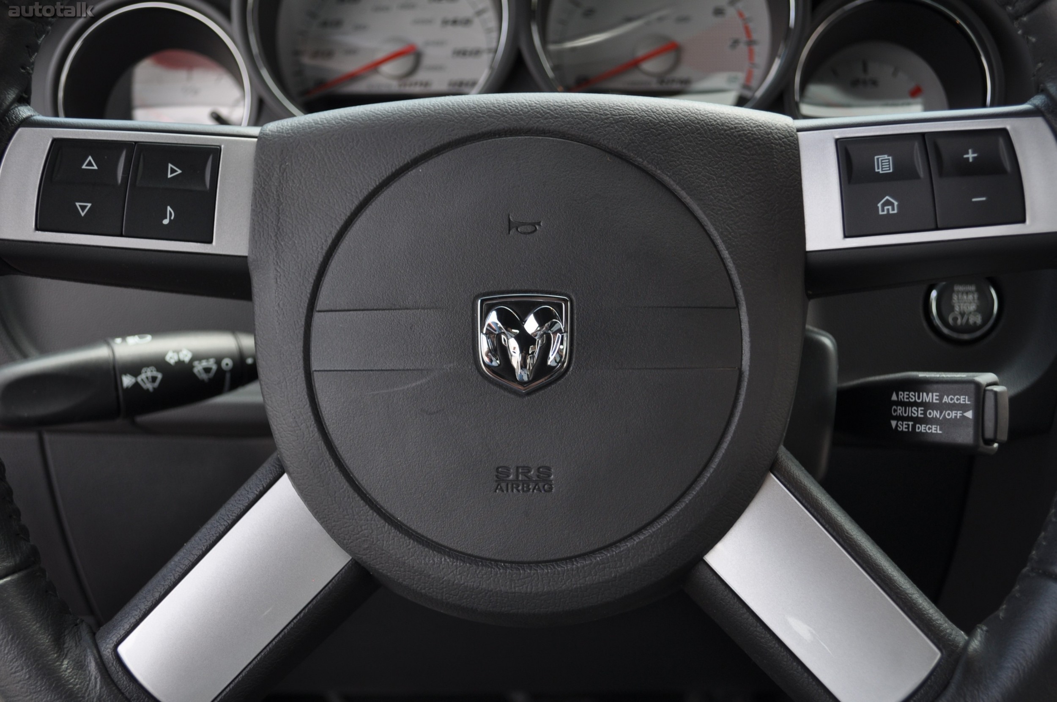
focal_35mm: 45
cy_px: 351
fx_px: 1320
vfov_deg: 29.8
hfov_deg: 43.6
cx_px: 528
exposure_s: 1/160
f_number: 4.5
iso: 200
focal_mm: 30
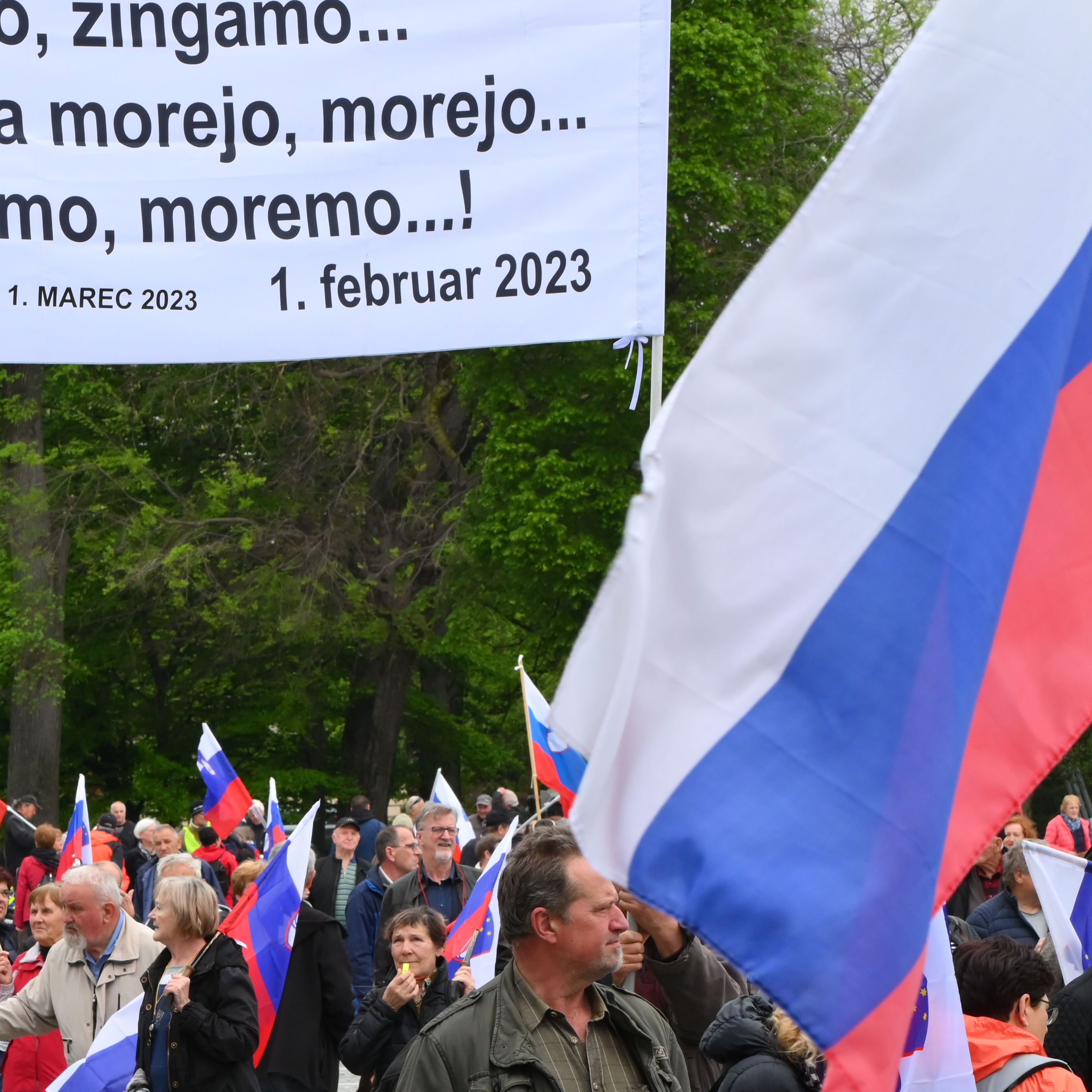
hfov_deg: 9.1
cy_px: 509
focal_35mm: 193
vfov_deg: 9.1
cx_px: 414
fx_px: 6888
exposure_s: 1/250
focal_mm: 102
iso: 1250
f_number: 16
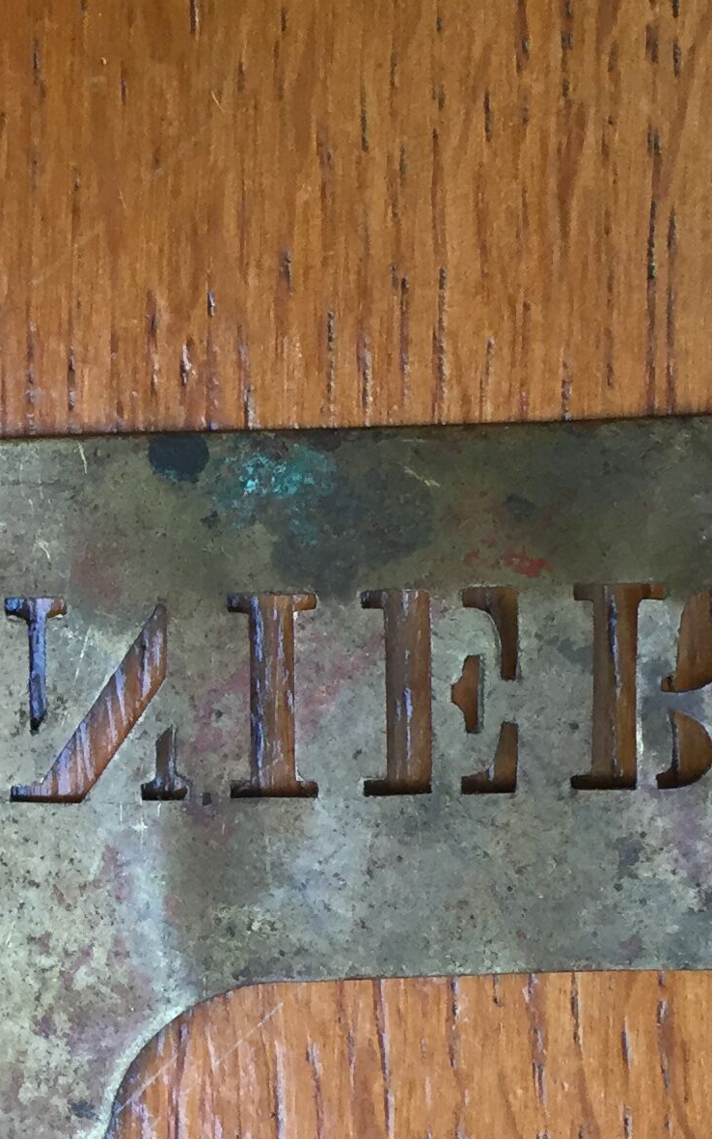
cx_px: -151
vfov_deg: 24.3
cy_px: 735
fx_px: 2638
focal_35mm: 85
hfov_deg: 14.8
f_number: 2.2
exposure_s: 1/33
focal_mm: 4.15
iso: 40
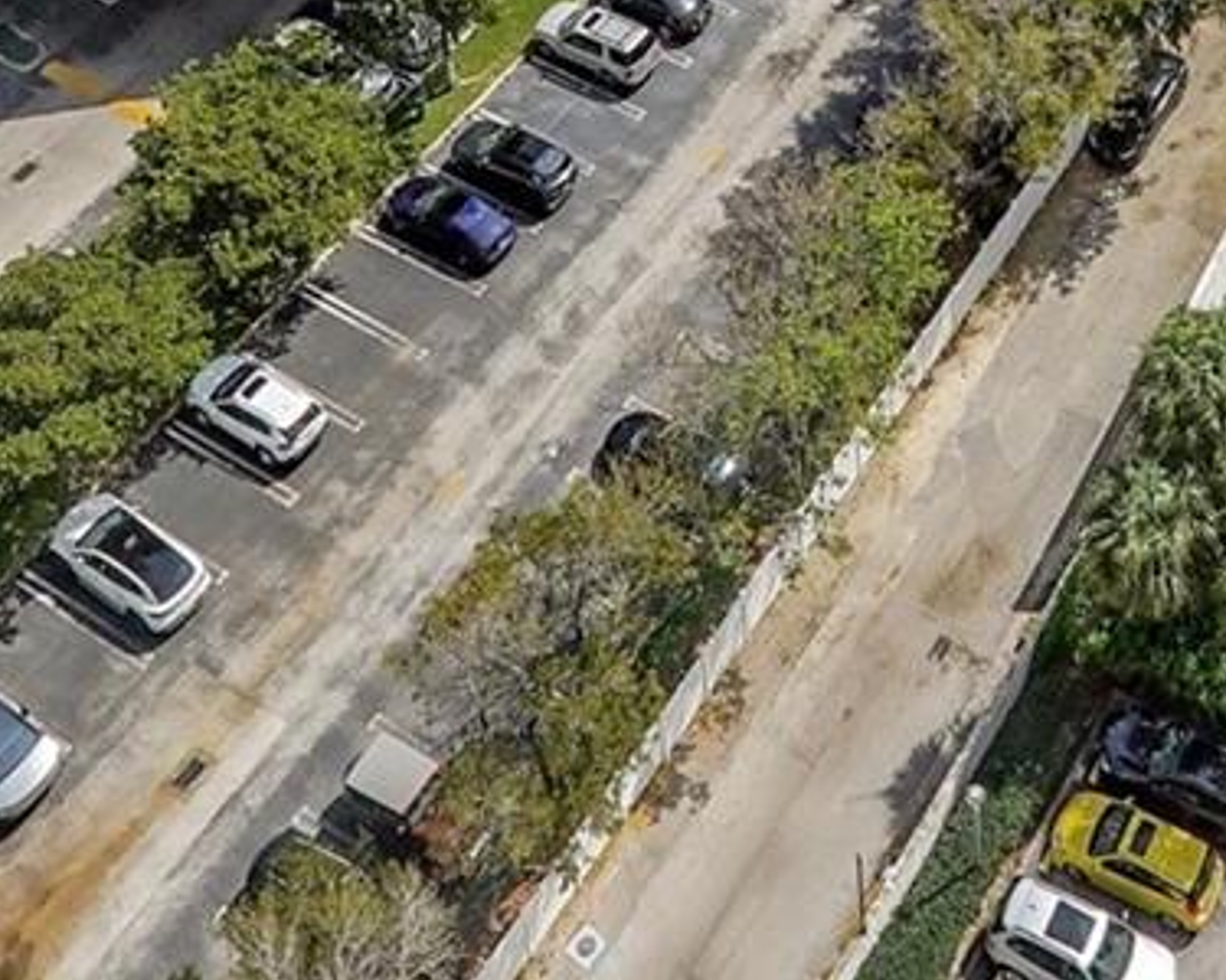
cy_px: -671
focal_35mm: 64
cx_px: 1301
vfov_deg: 19.3
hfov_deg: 27.4
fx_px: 2322
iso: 640
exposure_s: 1/1250
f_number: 13
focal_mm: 16
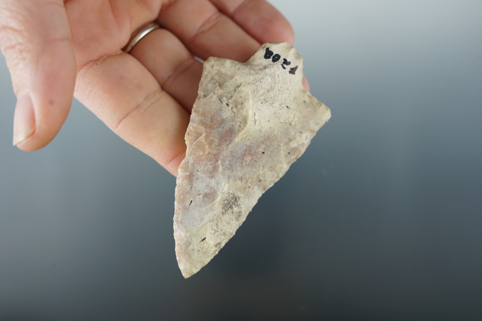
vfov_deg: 29.6
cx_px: 241
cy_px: 160
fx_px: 608
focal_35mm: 45
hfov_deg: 43.3
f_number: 7.1
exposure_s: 1/125
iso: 800
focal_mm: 45.4
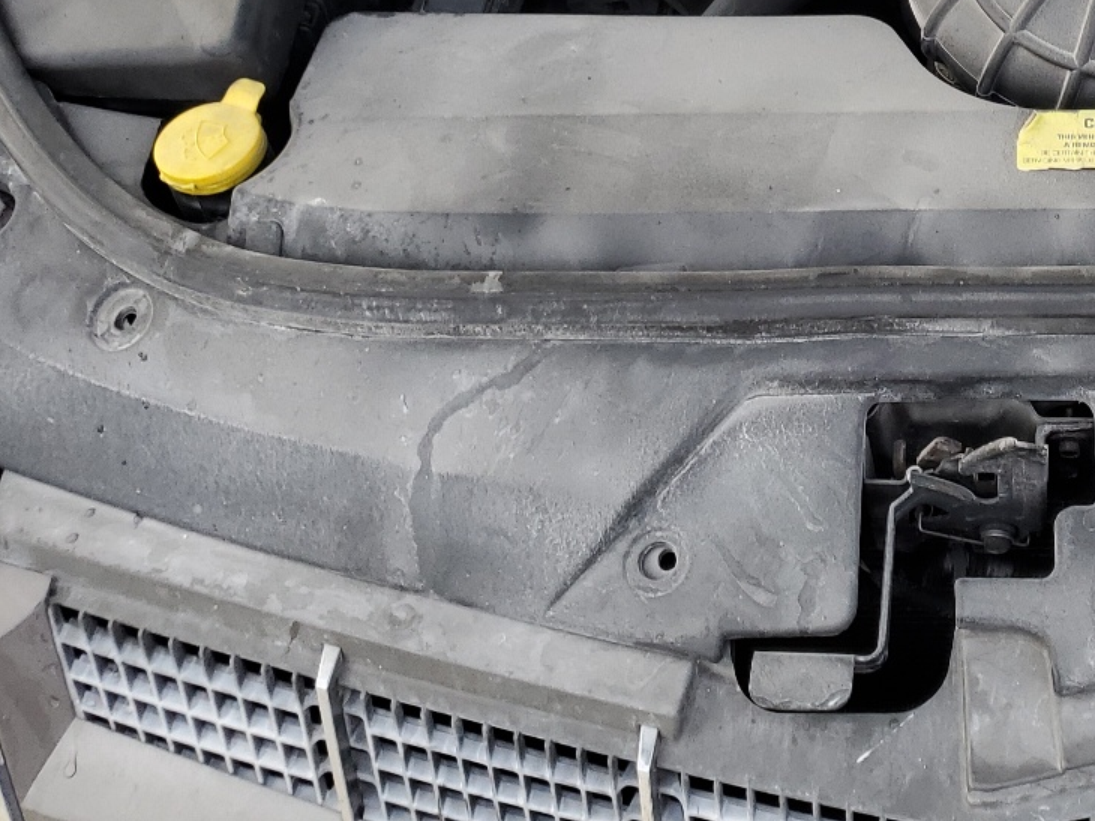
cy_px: -32
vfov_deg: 24.3
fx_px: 1802
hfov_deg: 32.0
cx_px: 1005
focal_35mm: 57
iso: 50
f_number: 1.5
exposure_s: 1/141
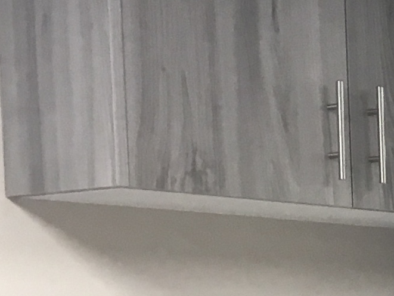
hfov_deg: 11.3
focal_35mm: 153
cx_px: 870
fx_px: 1742
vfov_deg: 9.2
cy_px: 574
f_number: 2.4
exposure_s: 1/30
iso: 50
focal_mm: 3.3
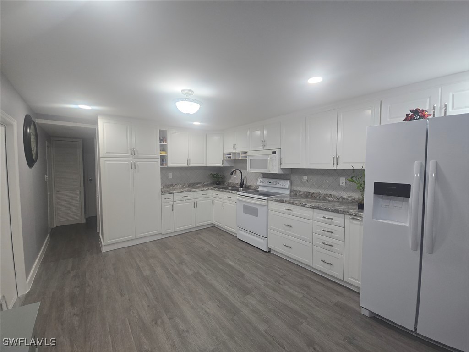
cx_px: 234
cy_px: 176
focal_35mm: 13
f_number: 2.2
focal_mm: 2.2
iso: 125
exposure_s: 1/60
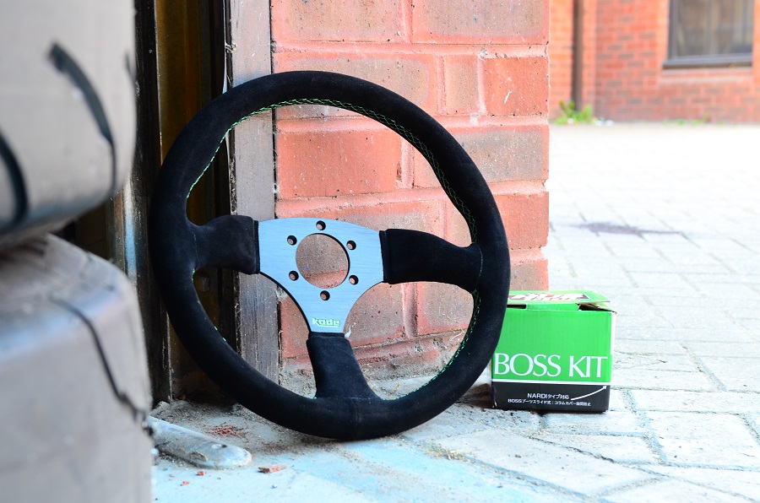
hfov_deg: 33.5
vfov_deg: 22.5
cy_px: 252
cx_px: 380
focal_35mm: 60
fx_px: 1264
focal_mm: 40
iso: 400
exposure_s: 1/20
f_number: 6.3
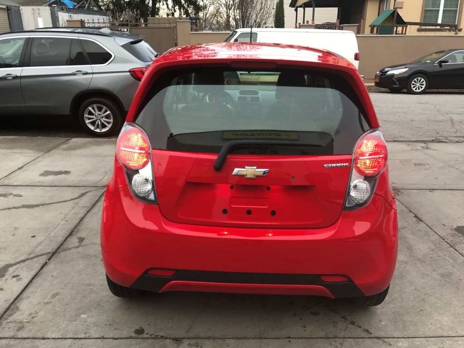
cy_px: 174
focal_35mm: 28
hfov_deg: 63.4
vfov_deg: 49.7
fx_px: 375
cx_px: 232
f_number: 1.8
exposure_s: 1/40
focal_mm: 3.99
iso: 25
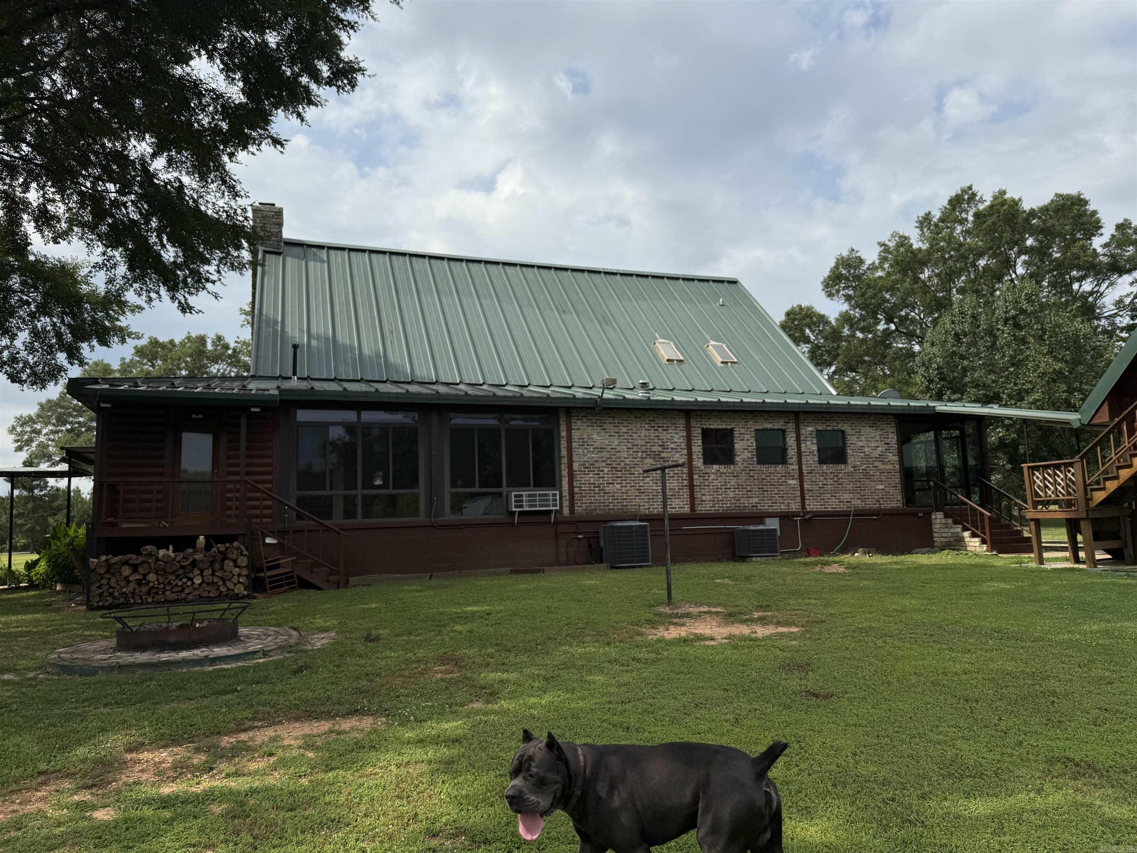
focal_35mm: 24
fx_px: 788
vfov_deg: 56.8
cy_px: 426
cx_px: 568
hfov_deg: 71.6
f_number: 1.78
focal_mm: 6.76
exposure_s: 1/11905
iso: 80
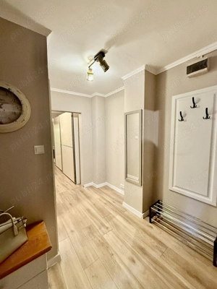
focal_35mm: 14
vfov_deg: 102.1
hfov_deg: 85.7
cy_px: 144
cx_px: 108
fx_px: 117
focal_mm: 2.22
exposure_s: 1/50
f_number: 2.2
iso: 400
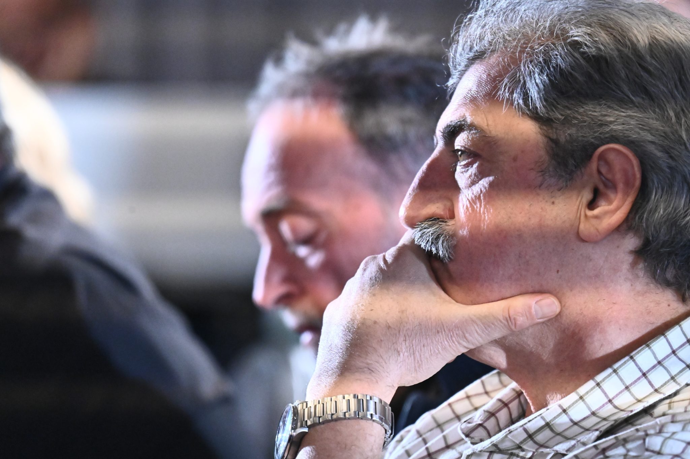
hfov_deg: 3.9
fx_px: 10152
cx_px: 345
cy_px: 230
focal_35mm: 530
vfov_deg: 2.6
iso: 10000
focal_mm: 530
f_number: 6.3
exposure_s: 1/500
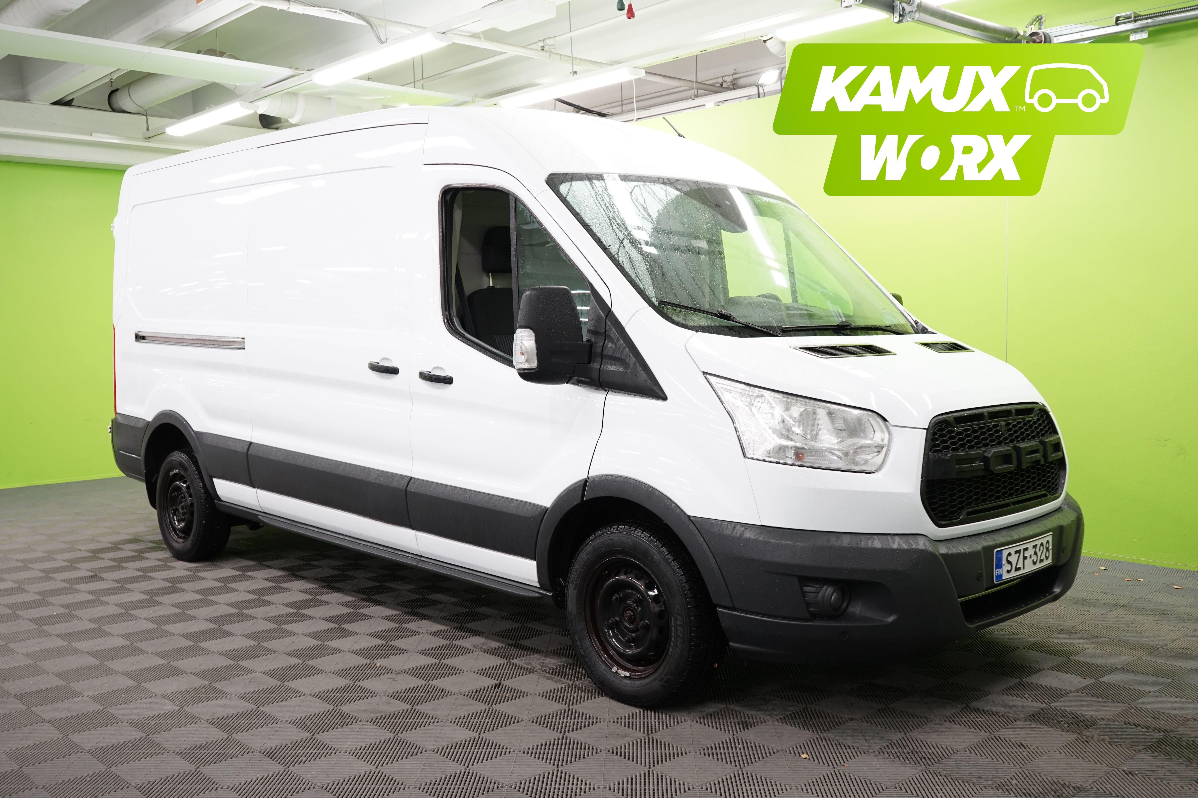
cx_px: 599
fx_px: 1098
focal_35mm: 33
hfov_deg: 57.2
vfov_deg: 40.0
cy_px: 399
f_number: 6.3
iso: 800
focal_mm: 33
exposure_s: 1/30
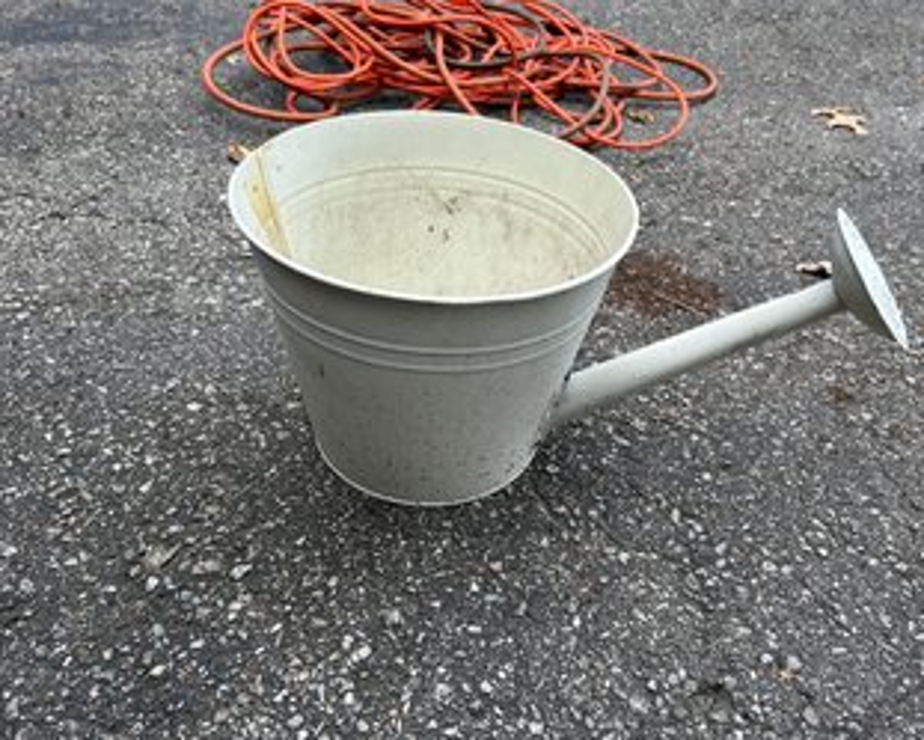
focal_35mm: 28
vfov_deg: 51.6
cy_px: 373
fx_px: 766
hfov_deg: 62.1
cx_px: 501
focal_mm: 5.7
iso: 50
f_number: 1.5
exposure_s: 1/427
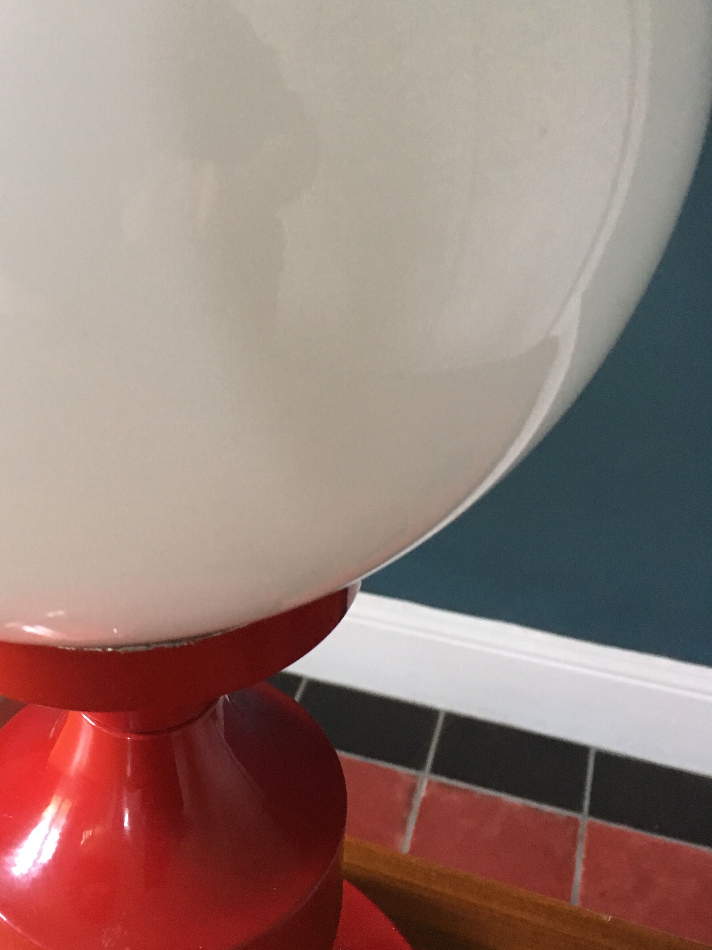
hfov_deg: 37.4
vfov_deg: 49.0
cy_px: 478
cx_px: 249
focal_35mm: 38
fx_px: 1042
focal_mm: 4.15
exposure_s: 1/33
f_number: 2.2
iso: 250
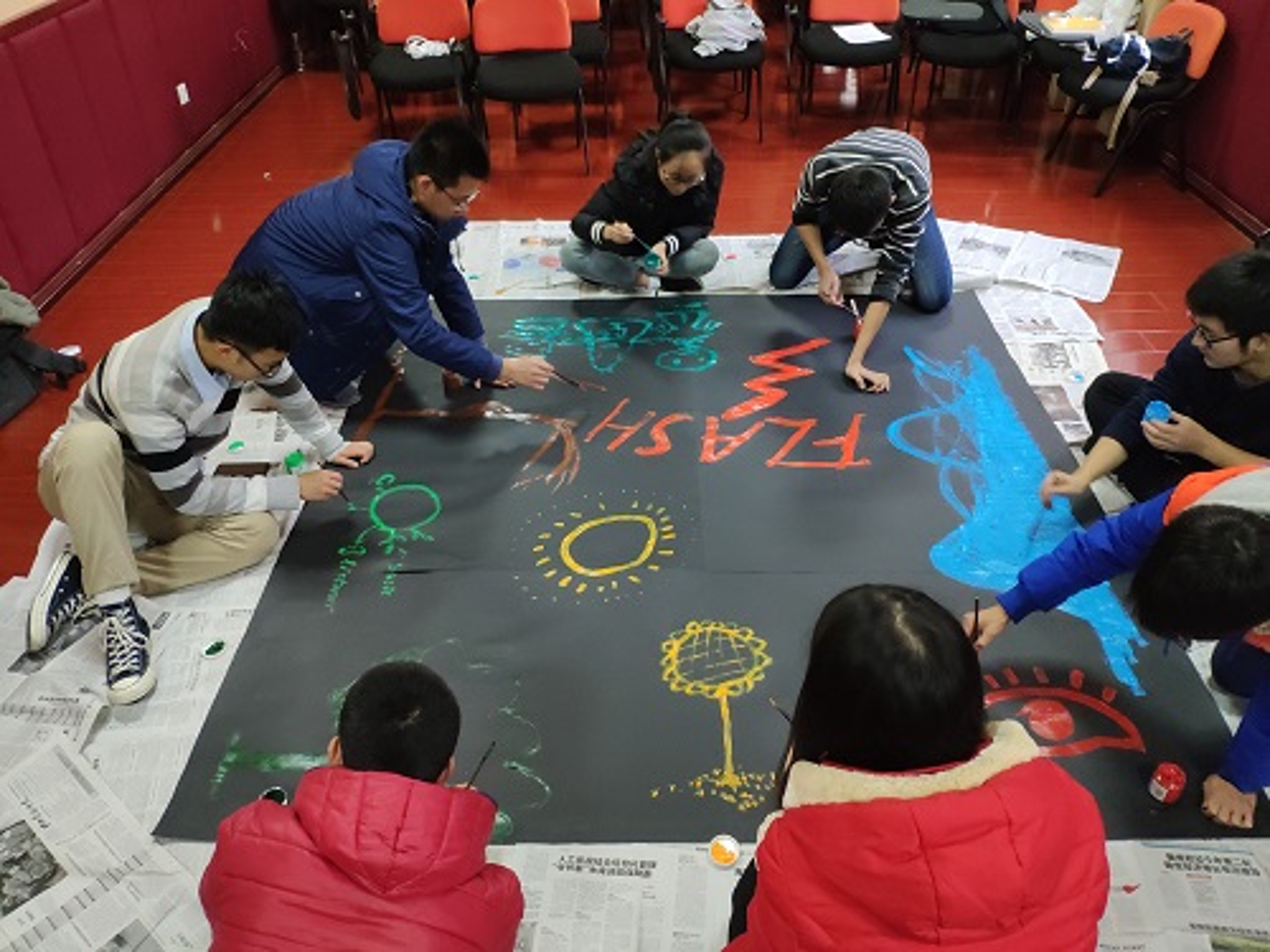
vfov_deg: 63.4
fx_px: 770
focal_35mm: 21
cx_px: 635
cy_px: 476
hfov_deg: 79.0
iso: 742
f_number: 1.8
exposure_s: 1/33
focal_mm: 4.22
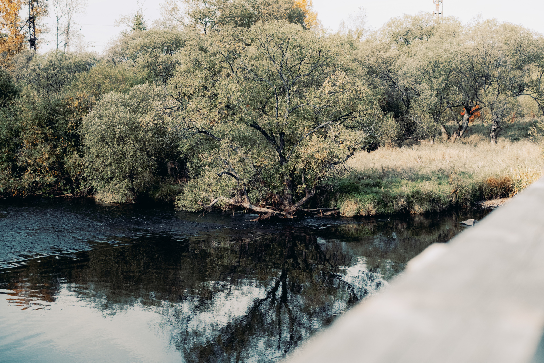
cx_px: 272
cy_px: 182
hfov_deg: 37.5
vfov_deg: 25.5
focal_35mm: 53
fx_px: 801
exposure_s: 1/2000
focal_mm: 35
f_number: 2.8
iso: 400
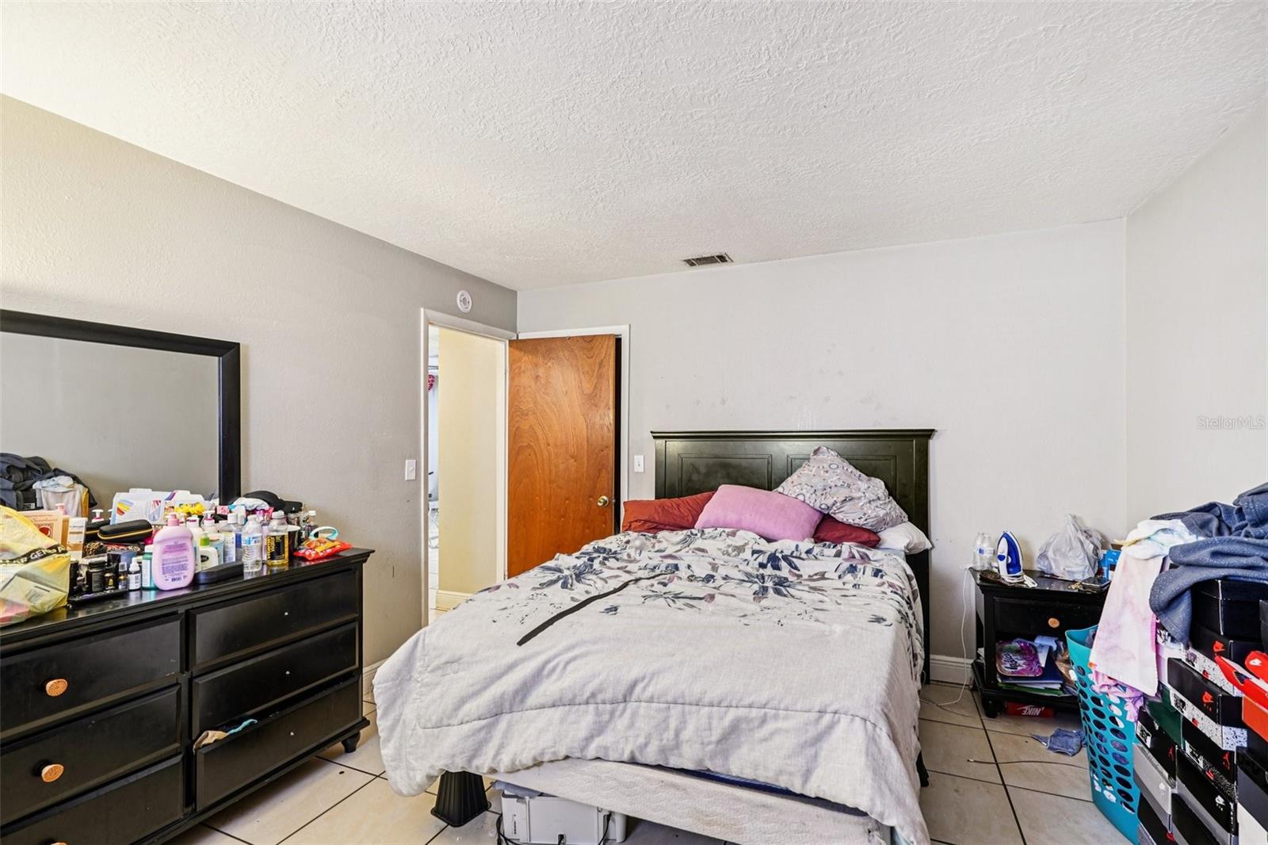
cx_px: 634
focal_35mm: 16
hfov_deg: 96.7
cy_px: 422
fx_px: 563
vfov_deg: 73.7
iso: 400
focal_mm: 16
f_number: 8
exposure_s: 1
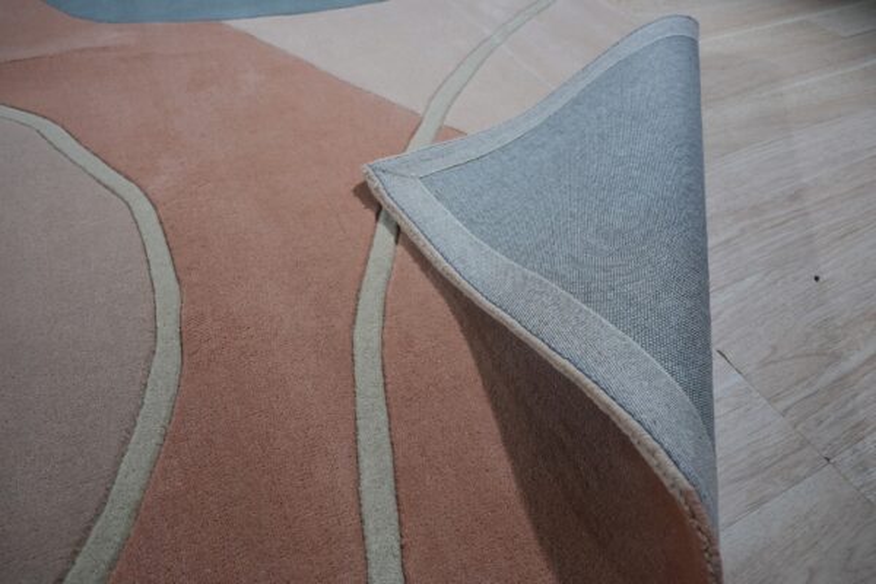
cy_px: 292
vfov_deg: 53.1
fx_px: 584
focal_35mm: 24
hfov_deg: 73.7
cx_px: 438
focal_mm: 24
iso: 640
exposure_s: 1/160
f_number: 6.3
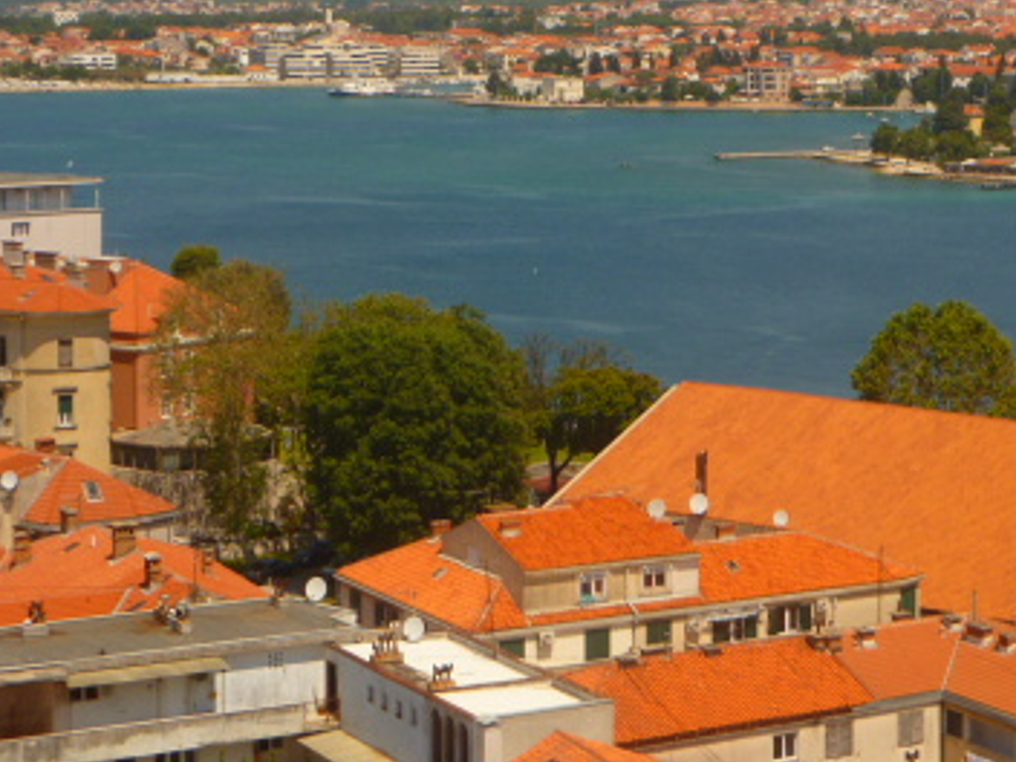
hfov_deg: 21.3
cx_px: 794
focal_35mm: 91
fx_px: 2671
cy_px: 121
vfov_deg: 16.1
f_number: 3.9
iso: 80
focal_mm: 9
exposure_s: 1/800
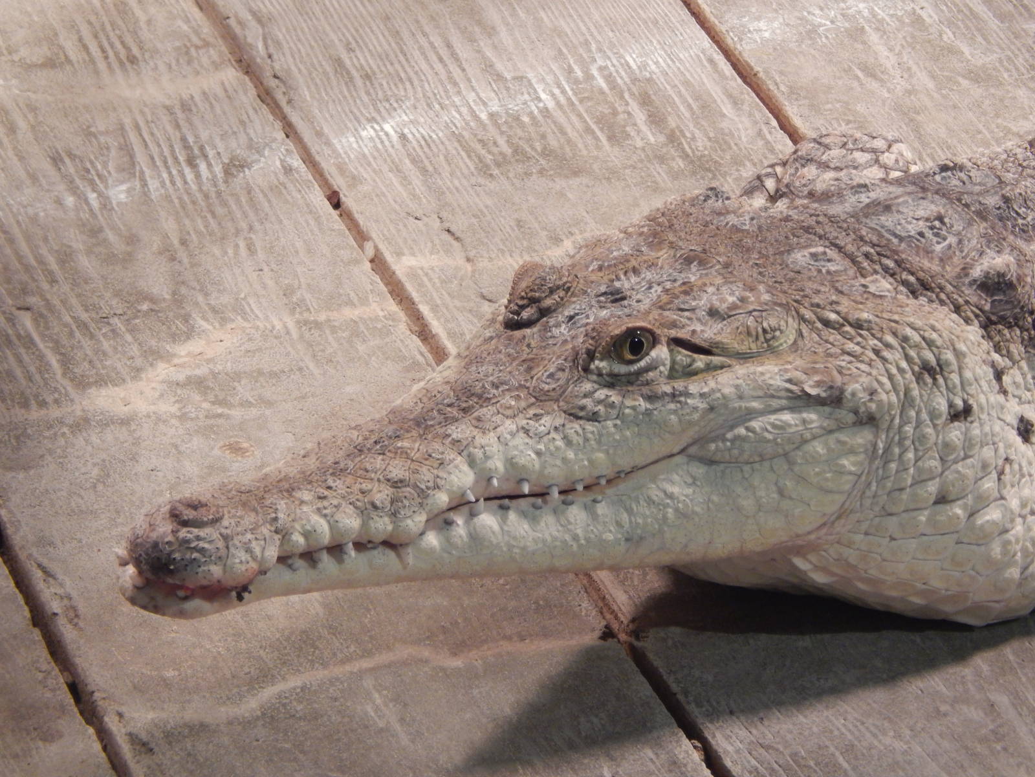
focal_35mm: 234
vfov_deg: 6.4
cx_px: 518
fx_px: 6996
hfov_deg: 8.5
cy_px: 388
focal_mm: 41.7
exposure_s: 1/20
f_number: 5.6
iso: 400
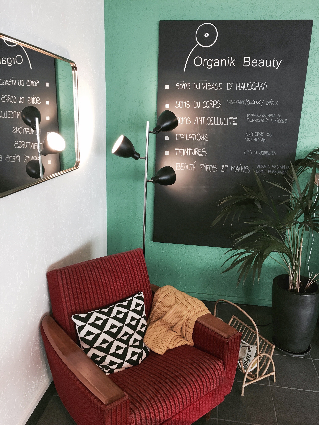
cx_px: 160
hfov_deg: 48.2
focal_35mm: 29
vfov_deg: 61.7
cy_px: 212
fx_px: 356
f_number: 2.2
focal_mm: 4.15
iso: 80
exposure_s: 1/33
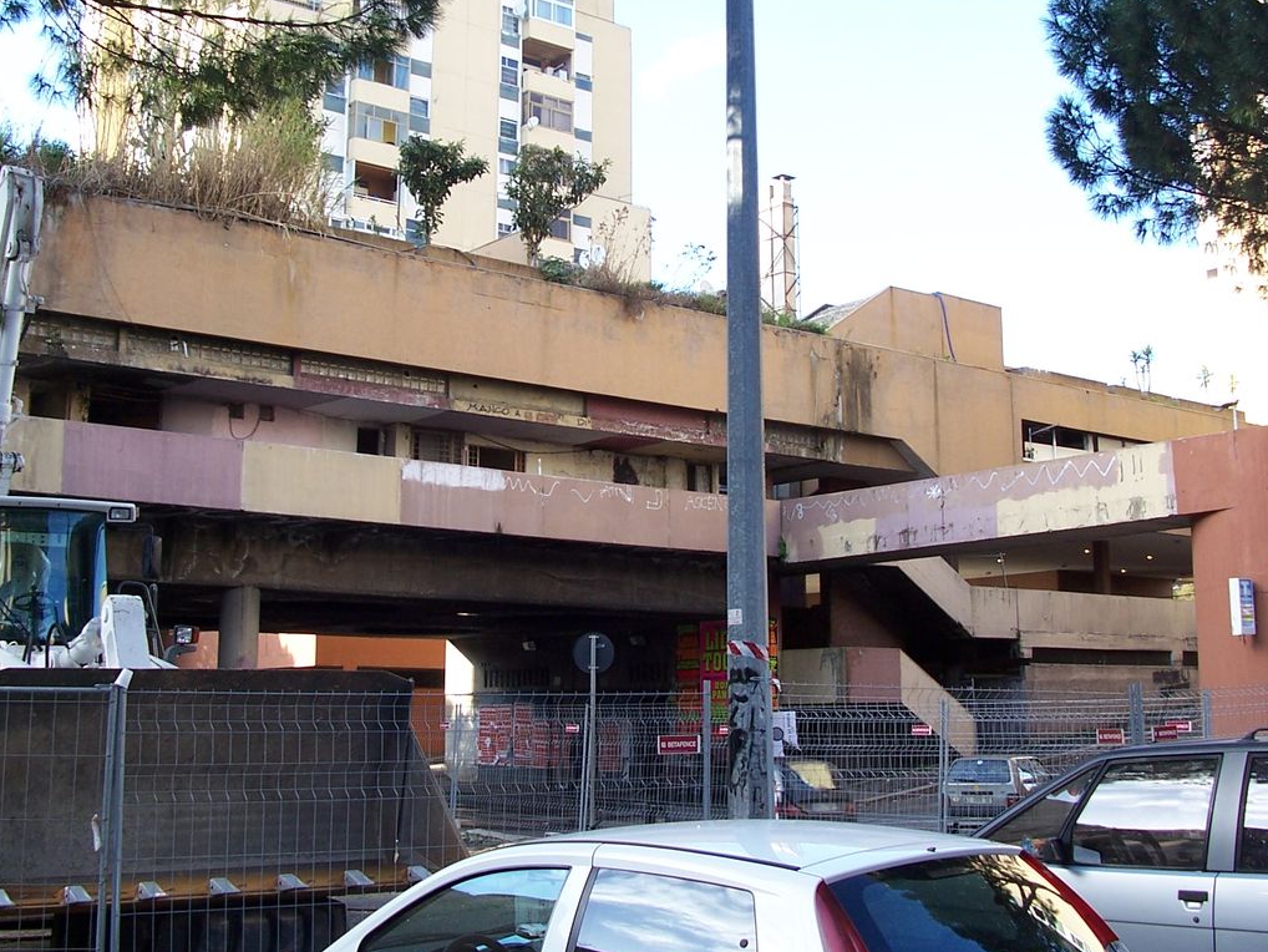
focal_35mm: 44
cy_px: 391
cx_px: 640
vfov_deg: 32.8
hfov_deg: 42.9
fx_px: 1612
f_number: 2.8
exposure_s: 1/180
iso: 80
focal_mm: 6
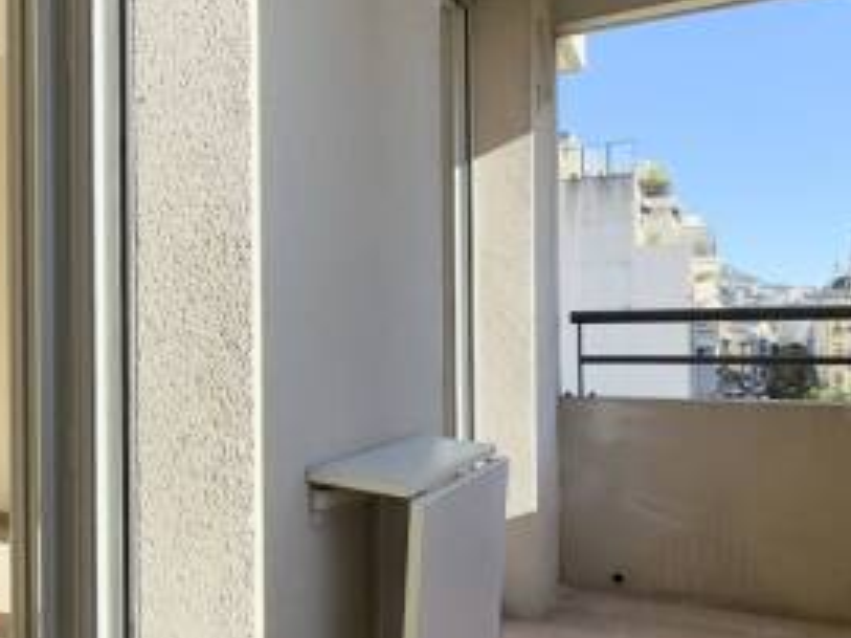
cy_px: 339
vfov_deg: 45.4
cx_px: -60
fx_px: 762
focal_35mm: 31
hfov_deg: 45.6
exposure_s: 1/787
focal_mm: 2.22
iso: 40
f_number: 2.2
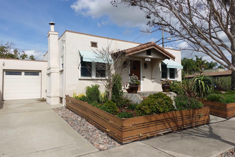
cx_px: 118
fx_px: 157
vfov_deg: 53.1
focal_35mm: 24
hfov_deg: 73.7
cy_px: 78
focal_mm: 9.4
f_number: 5.6
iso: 125
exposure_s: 1/100
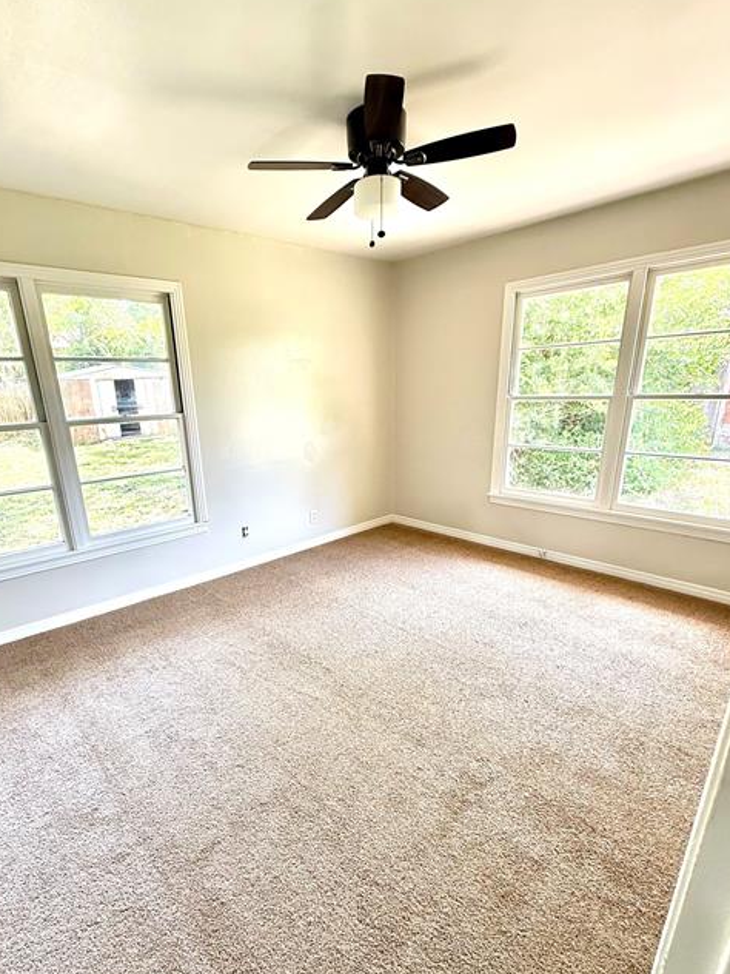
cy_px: 546
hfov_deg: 74.5
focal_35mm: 17
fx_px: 478
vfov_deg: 90.6
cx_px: 323
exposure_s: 1/99
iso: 125
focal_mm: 2.22
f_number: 2.2
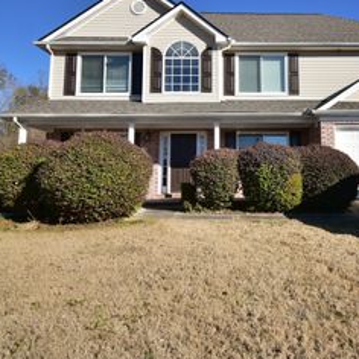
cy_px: 142
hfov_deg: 57.4
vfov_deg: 58.6
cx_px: 248
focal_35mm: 27
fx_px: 317
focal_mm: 10
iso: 100
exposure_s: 1/640
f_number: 4.5
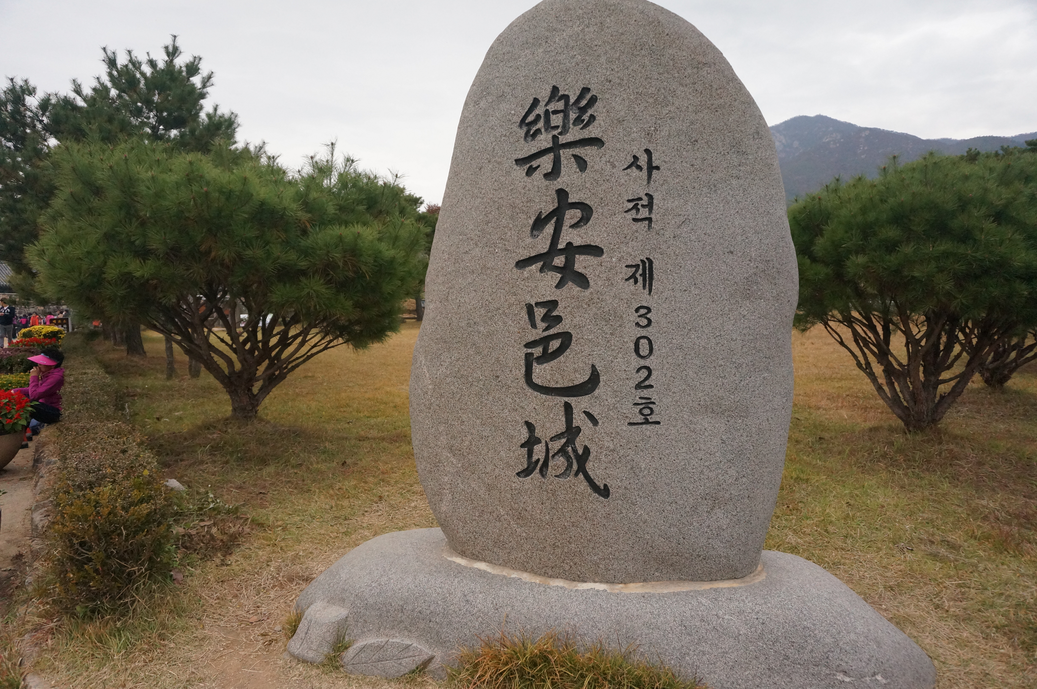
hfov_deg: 73.8
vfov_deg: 53.0
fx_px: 691
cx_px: 518
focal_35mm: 24
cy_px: 344
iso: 1600
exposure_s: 1/4000
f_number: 4
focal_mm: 16
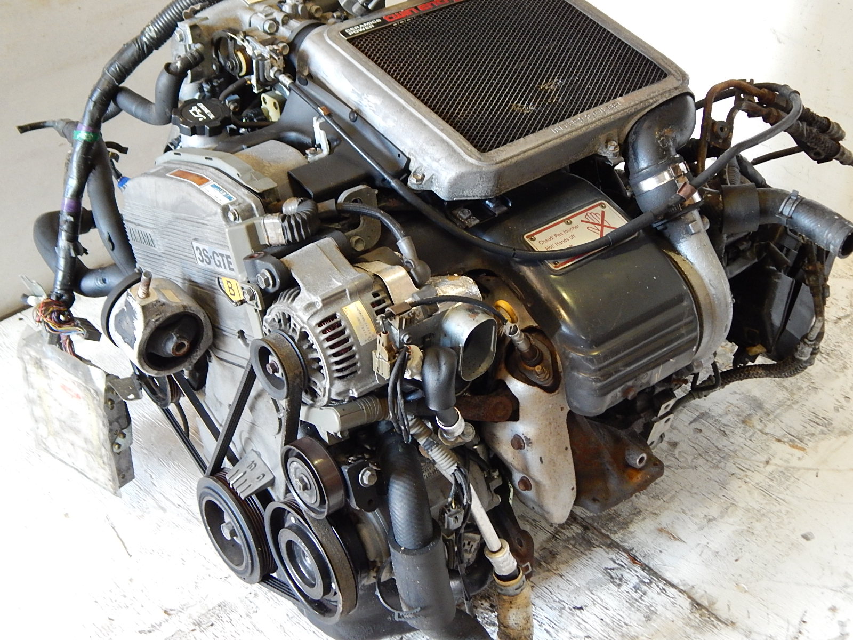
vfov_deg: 26.6
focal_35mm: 55
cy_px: 320
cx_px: 426
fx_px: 1355
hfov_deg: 34.9
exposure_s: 1/8
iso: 450
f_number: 3.8
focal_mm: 9.7
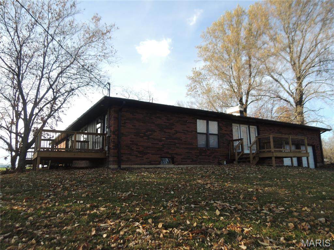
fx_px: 232
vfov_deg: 56.8
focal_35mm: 24
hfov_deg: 71.6
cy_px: 125
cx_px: 167
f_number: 2.8
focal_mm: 4.3
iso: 100
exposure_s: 1/500
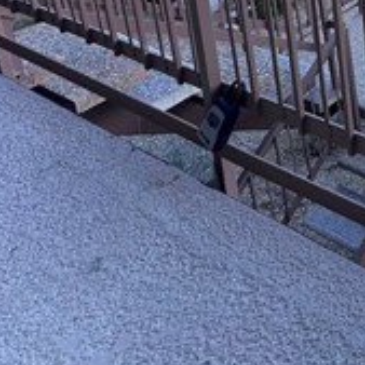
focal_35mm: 47
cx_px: 574
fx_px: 561
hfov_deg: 25.2
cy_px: -143
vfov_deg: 27.9
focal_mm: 2.22
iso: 40
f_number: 2.2
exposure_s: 1/375
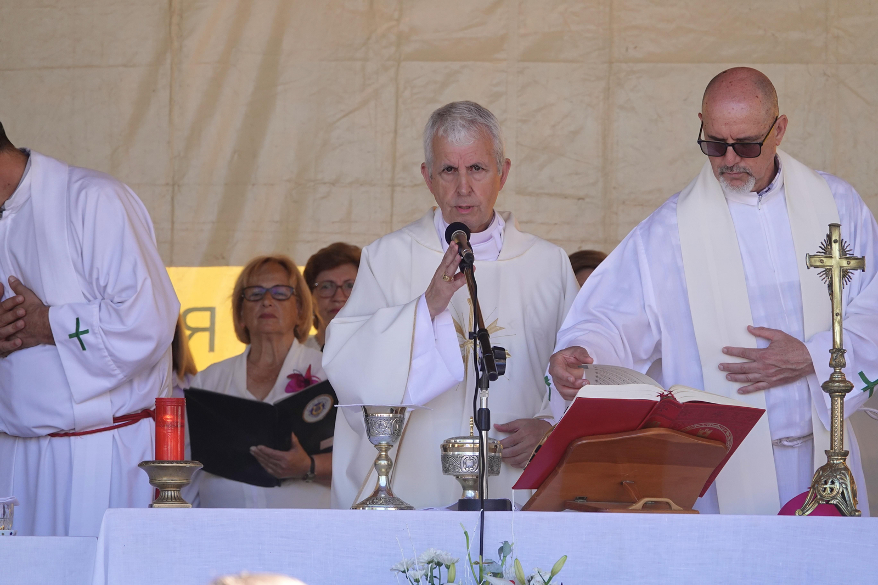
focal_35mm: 221
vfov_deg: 6.2
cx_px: 439
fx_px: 5388
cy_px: 292
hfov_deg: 9.3
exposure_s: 1/250
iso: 250
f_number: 4
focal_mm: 81.1
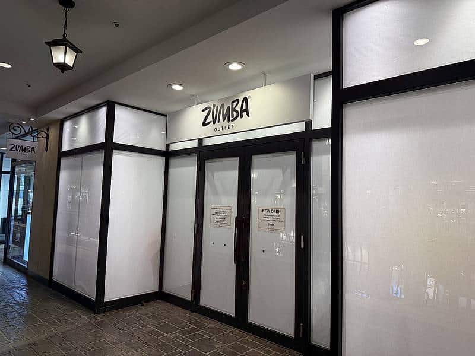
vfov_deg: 56.8
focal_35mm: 24
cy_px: 178
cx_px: 238
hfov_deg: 71.6
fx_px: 329
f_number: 1.78
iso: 100
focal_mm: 6.76
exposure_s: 1/100
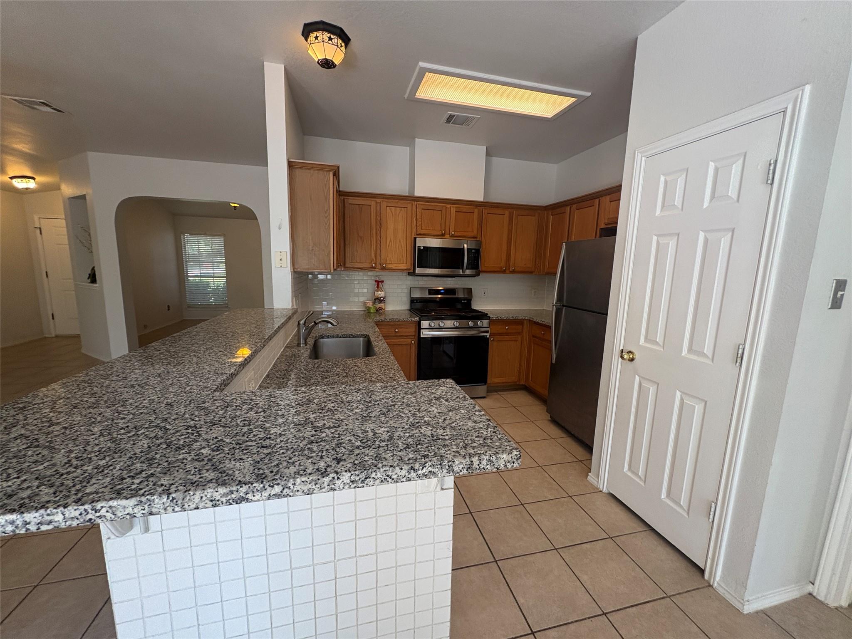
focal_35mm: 14
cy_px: 320
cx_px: 426
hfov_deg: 102.1
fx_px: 345
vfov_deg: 85.7
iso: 250
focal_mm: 2.22
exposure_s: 1/75
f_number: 2.2
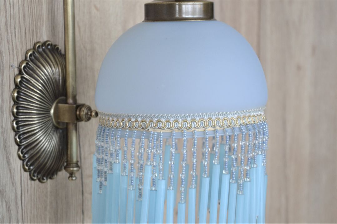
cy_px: 112
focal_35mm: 105
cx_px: 168
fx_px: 983
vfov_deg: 13.0
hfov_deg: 19.5
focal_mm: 70
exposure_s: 1/125
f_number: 5.3
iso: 900
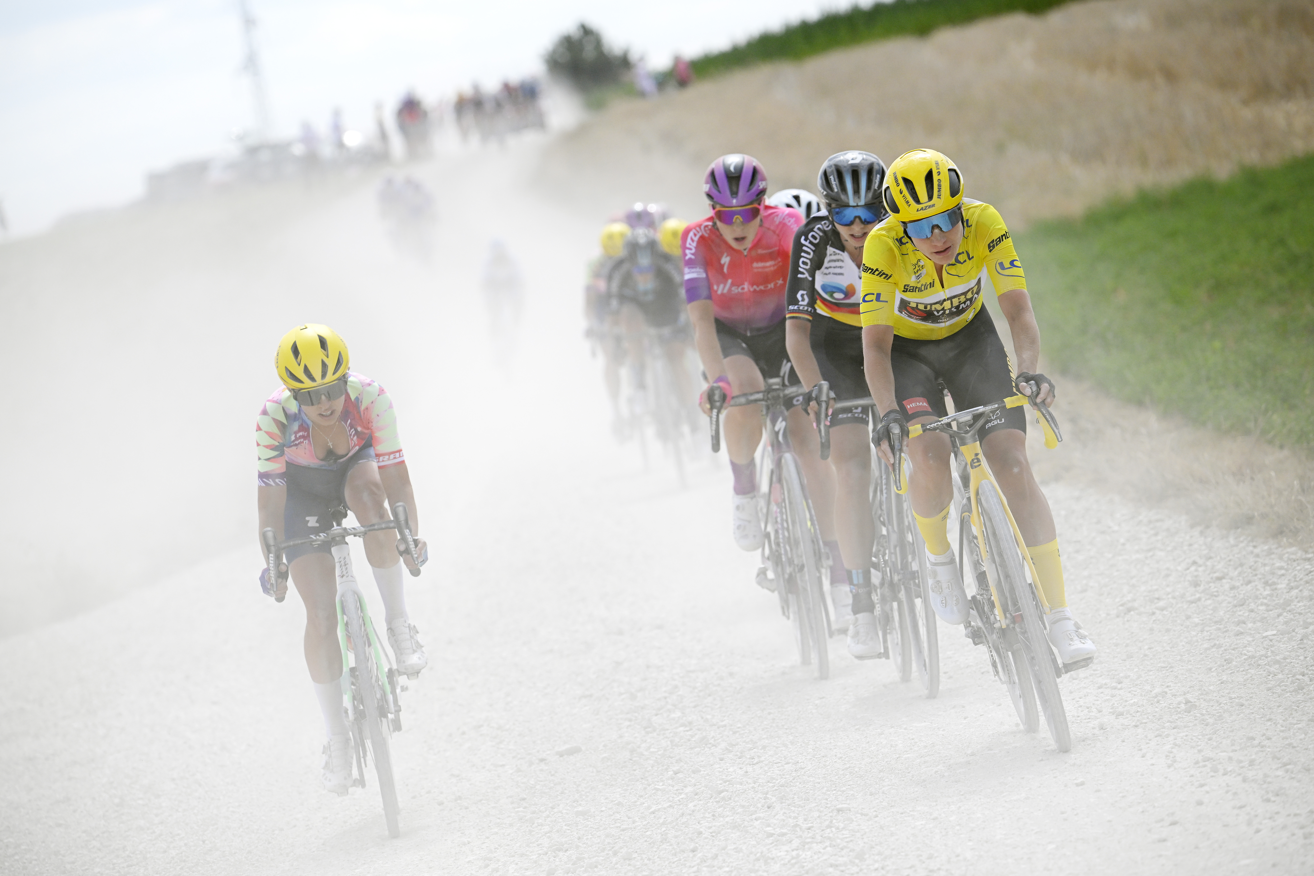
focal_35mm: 260
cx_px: 657
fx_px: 9489
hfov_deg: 7.9
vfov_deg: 5.3
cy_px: 438
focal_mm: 260
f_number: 7.1
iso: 1600
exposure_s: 1/5000
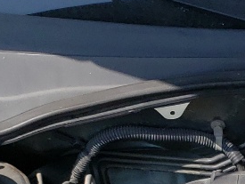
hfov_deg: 12.1
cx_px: 431
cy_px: 448
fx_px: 1070
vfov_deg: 8.9
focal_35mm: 151
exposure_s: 1/2500
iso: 50
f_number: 1.5
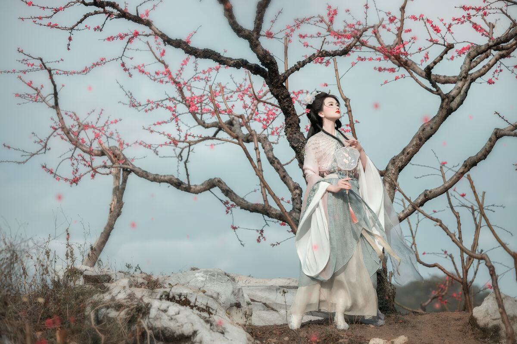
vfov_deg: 11.1
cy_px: 172
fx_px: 1766
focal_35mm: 123
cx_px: 258
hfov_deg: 16.7
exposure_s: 1/2000
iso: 50
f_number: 2.8
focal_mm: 124
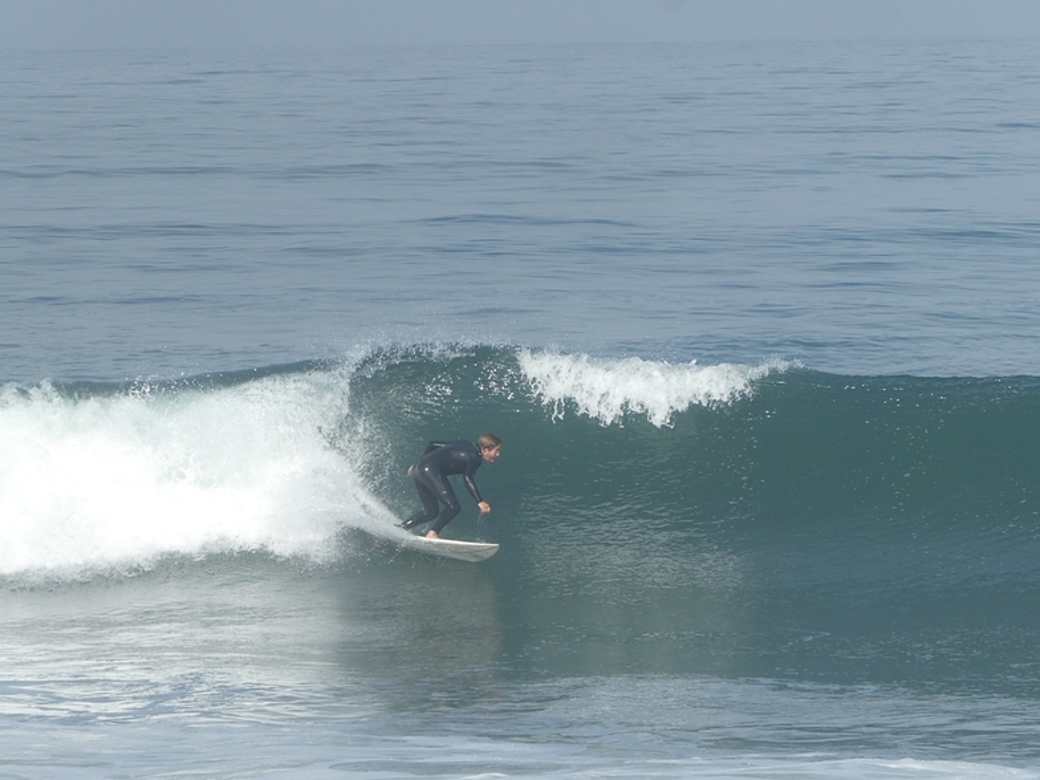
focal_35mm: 373
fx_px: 11206
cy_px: 390
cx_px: 520
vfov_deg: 4.0
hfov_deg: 5.3
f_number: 6
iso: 80
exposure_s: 1/400
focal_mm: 66.8
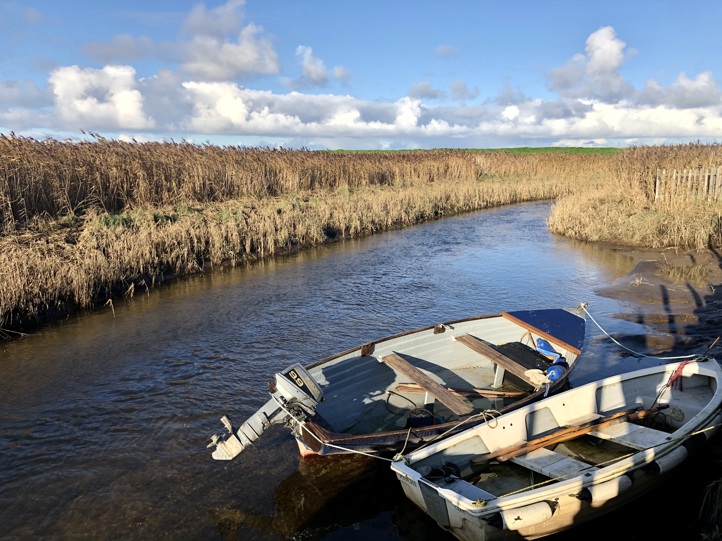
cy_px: 270
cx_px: 361
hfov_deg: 63.4
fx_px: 584
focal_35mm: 28
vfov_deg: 49.7
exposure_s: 1/1600
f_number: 1.8
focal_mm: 4
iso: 20
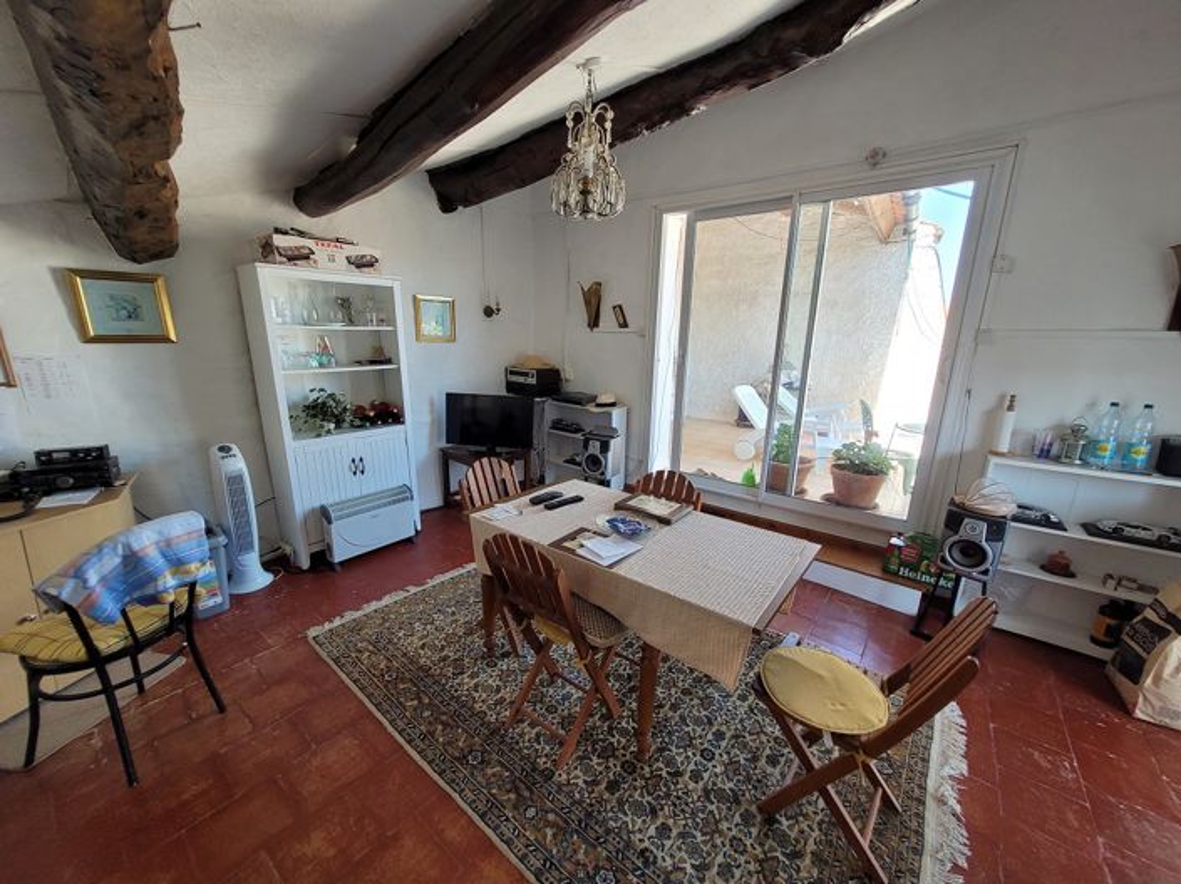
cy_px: 442
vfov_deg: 89.9
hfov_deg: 106.2
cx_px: 590
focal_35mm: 13
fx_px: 443
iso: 80
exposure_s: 1/100
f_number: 2.2
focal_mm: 1.74
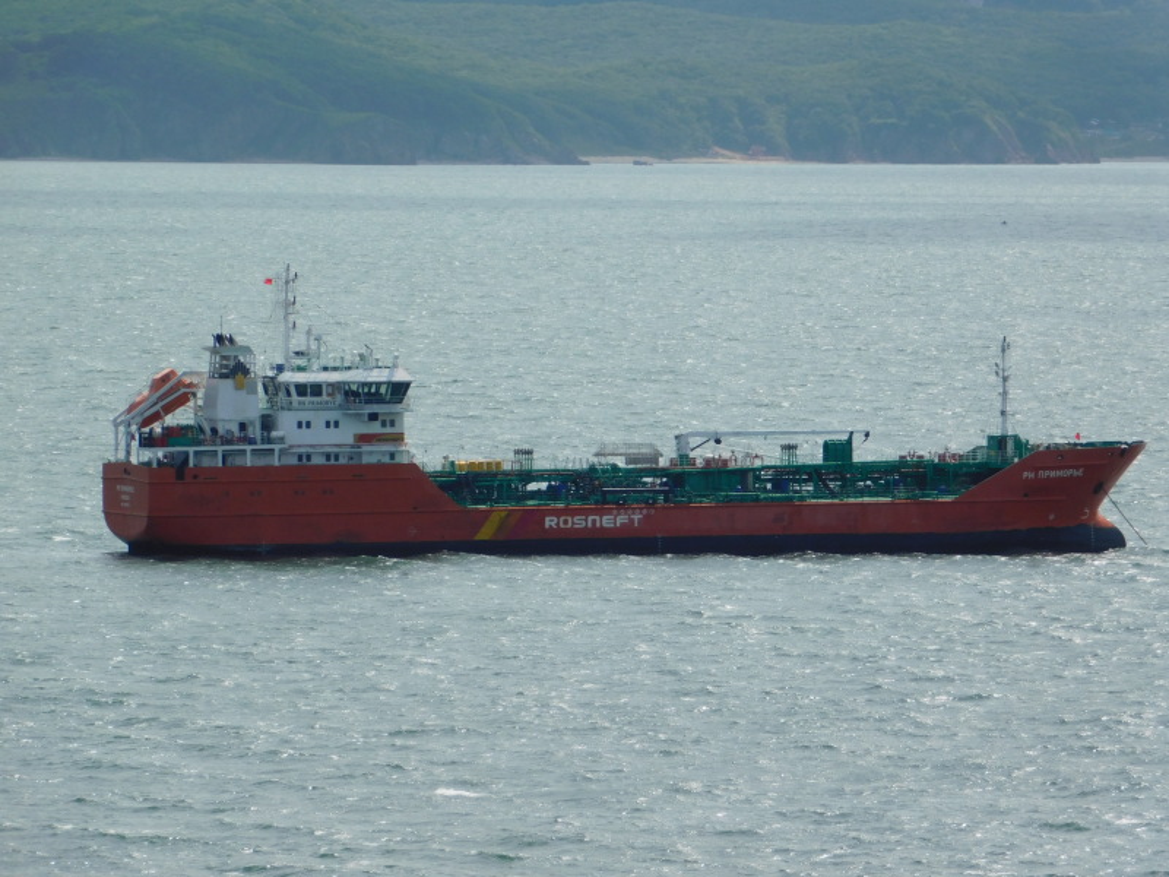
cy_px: 438
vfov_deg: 4.4
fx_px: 11347
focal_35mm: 336
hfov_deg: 5.9
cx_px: 584
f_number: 5.8
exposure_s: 1/800
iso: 125
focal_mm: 59.7
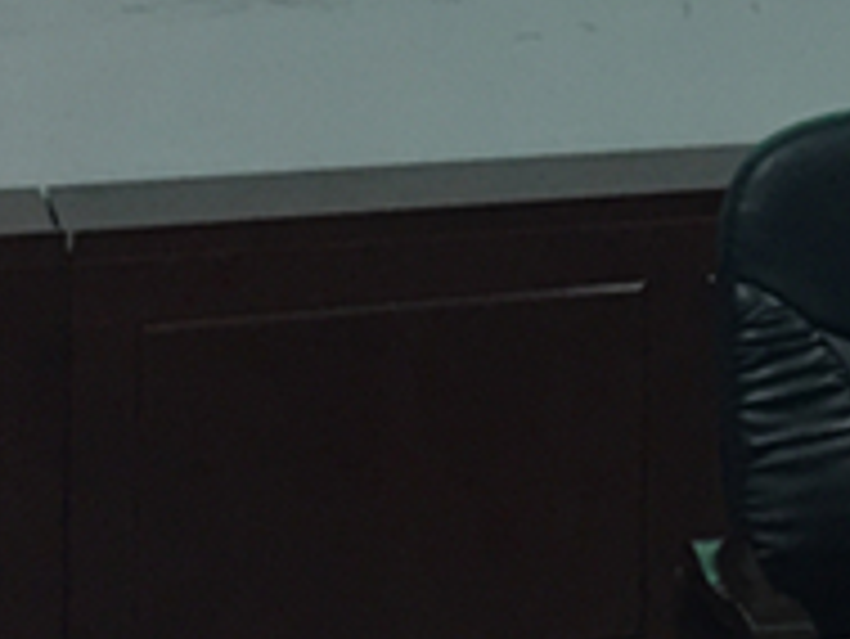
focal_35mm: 105
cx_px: 942
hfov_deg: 18.0
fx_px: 2580
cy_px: -277
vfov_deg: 13.4
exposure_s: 1/33
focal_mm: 4.15
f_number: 2.2
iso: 64
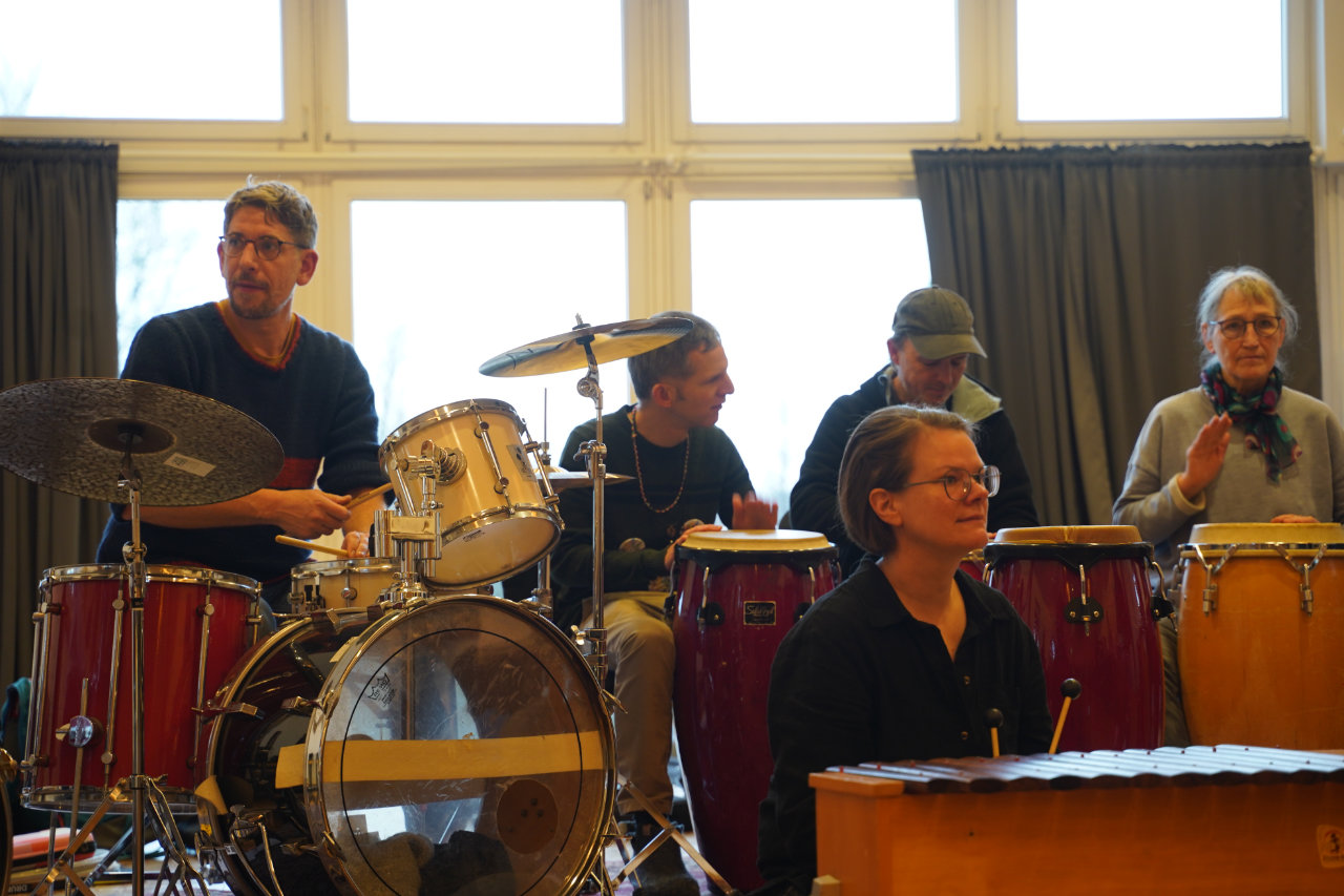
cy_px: 448
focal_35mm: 75
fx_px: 2799
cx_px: 672
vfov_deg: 18.2
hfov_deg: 27.0
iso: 640
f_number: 4
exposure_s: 1/80
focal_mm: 75
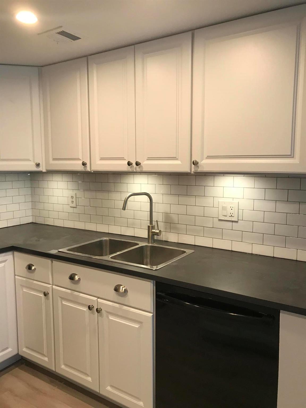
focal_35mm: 28
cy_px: 204
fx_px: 330
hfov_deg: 49.7
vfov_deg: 63.4
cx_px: 153
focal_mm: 3.99
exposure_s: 1/30
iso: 25
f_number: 1.8
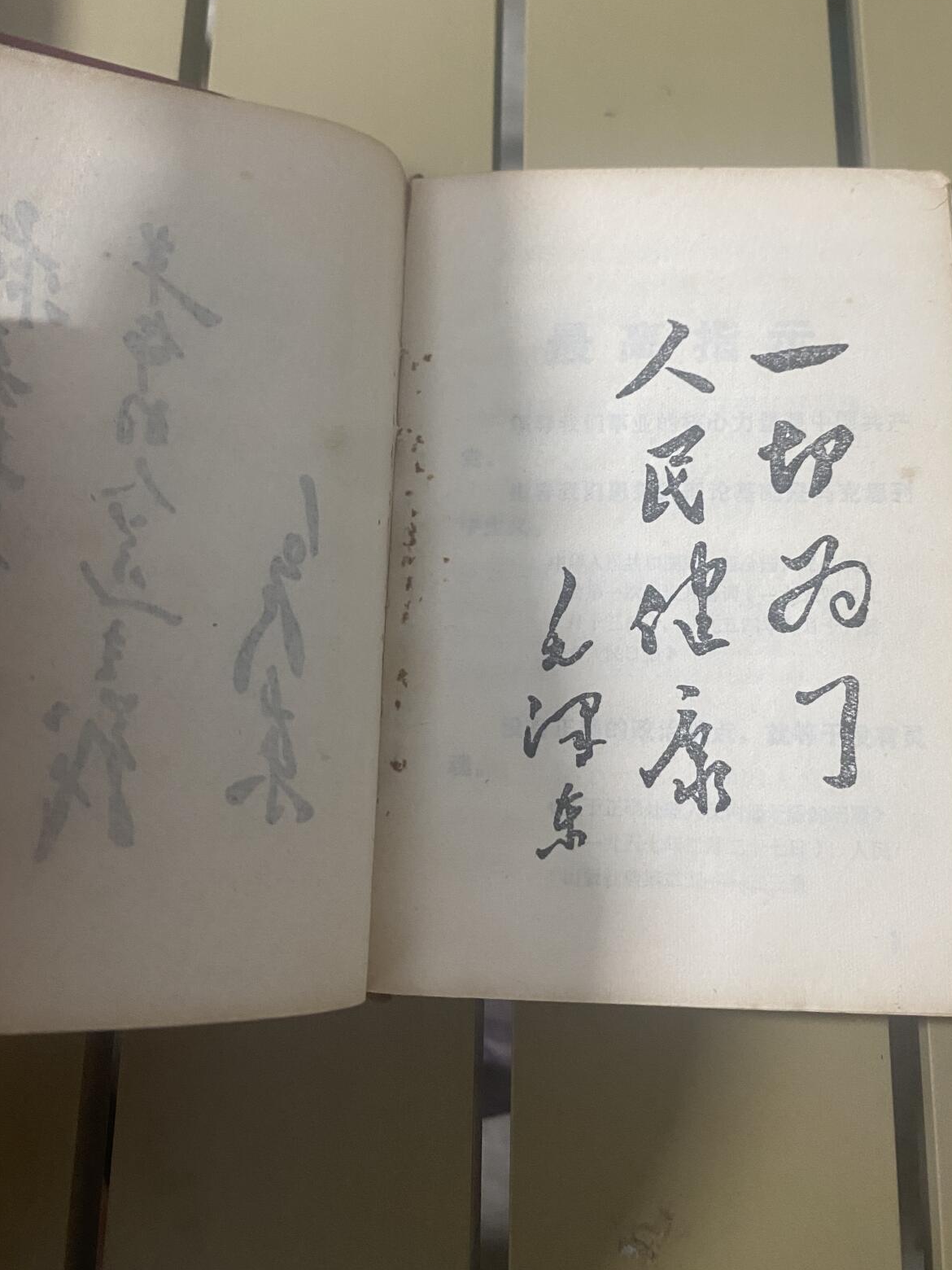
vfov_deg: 59.8
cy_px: 564
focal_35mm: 30
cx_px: 522
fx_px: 1100
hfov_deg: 46.7
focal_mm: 4.25
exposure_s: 1/50
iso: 160
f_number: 1.8
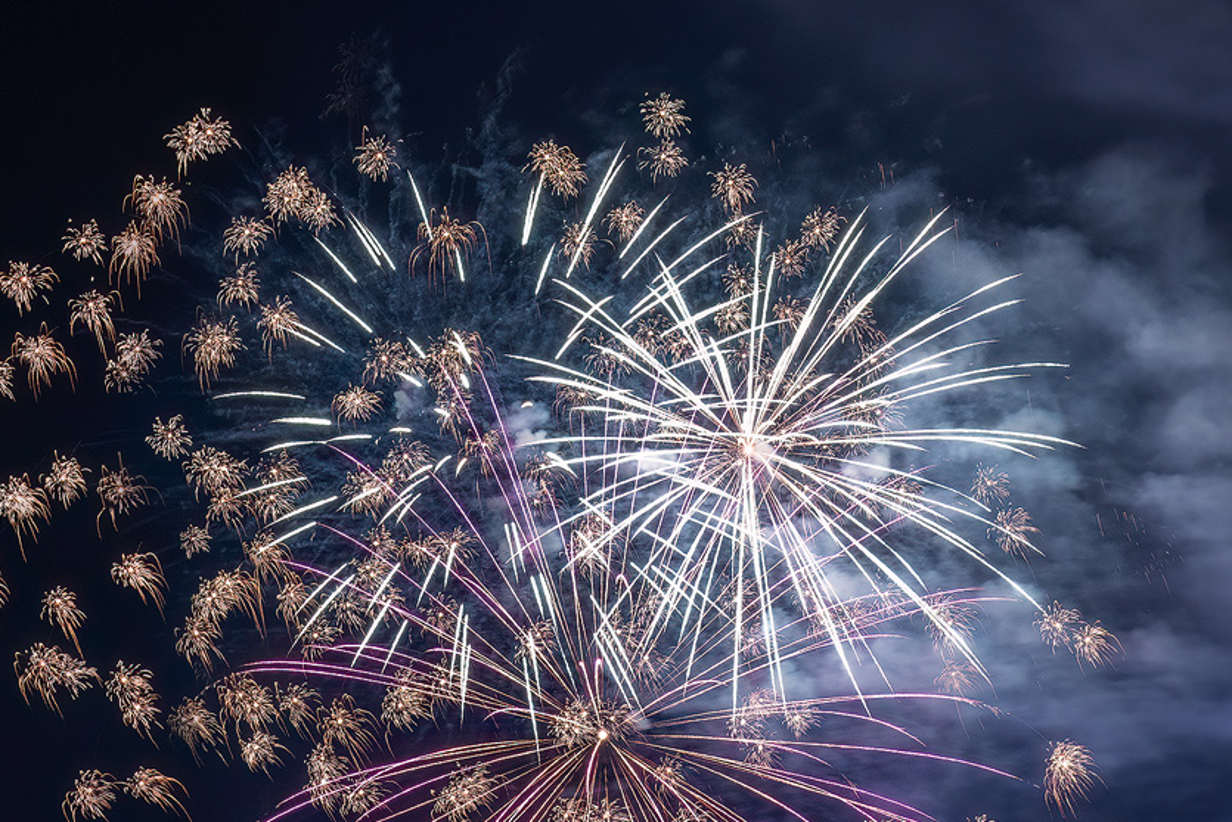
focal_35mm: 291
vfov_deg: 4.7
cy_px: 813
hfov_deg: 7.1
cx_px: 829
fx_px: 9960
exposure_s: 2.6
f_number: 6.3
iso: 400
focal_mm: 135
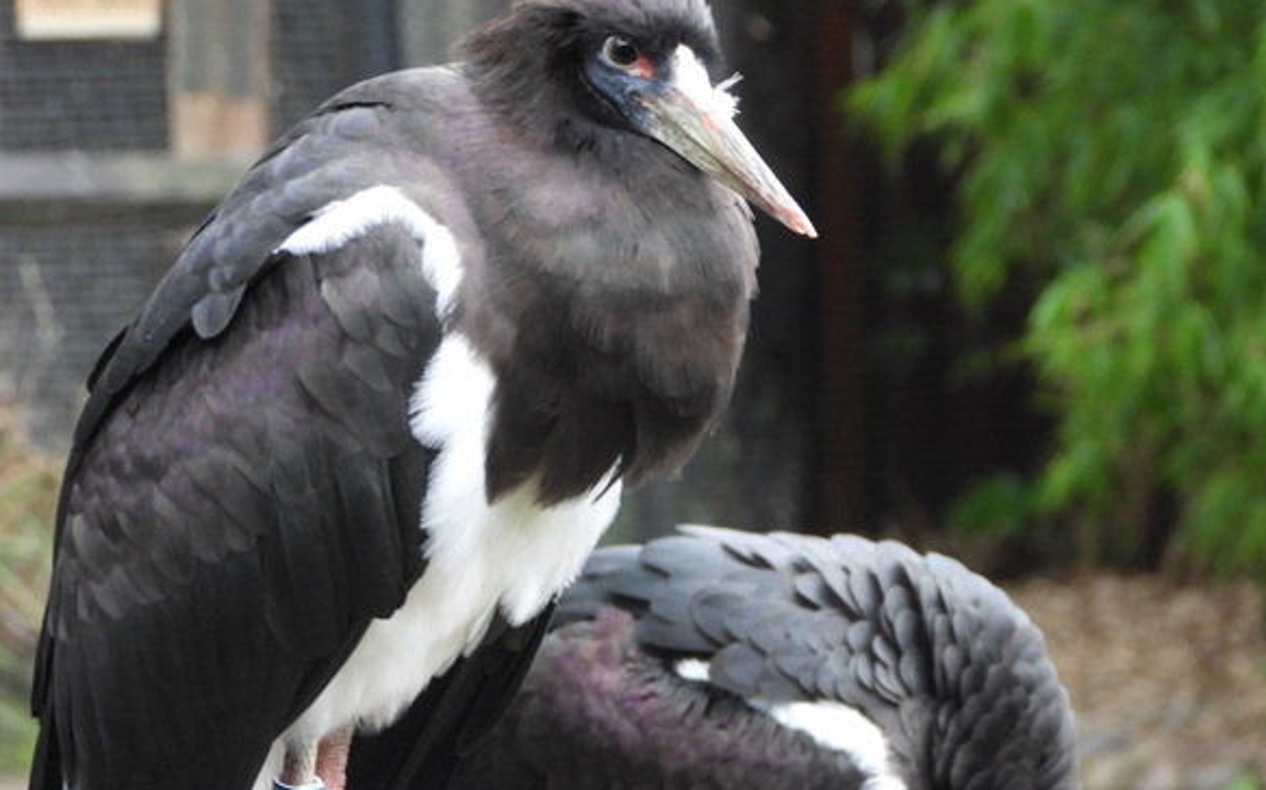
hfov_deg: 5.3
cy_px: 475
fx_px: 13797
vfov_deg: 3.3
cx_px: 675
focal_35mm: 400
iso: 280
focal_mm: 49.5
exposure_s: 1/125
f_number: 4.5
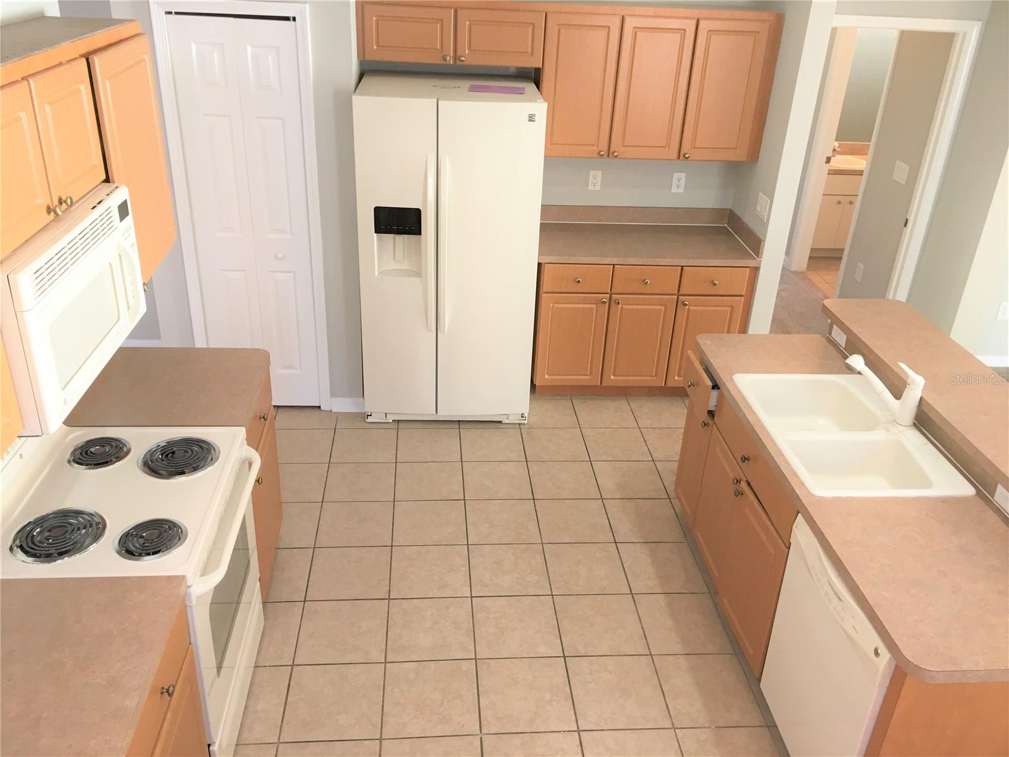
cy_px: 378
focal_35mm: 29
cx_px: 504
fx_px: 845
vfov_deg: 48.2
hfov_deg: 61.7
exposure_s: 1/30
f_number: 2.2
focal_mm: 4.15
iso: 50
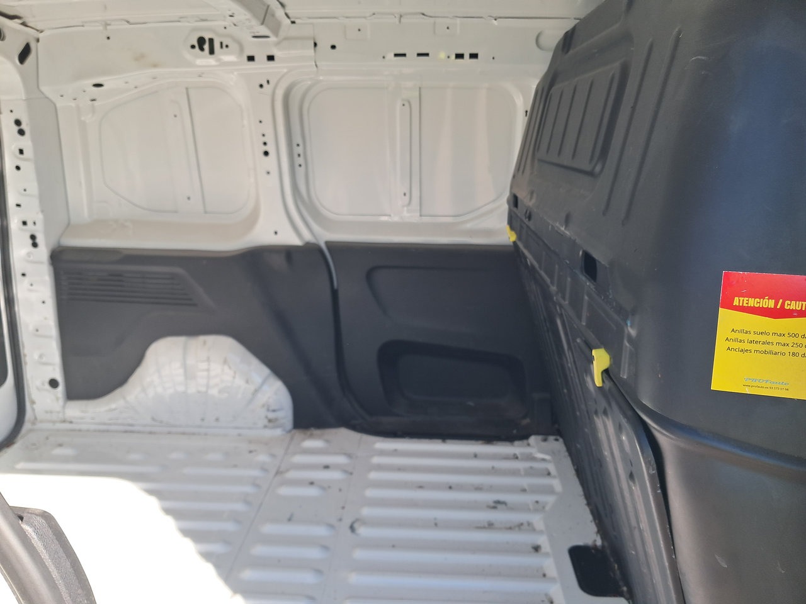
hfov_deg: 65.3
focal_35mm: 27
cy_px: 302
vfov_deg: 51.4
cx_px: 403
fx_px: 629
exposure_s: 1/194
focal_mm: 4
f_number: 1.8
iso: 50
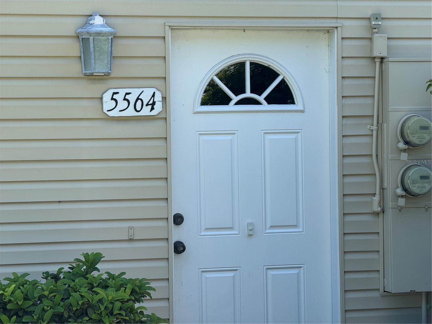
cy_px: 162
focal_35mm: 120
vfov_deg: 12.3
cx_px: 216
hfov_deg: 16.4
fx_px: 1498
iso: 50
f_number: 2.8
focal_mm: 15.66
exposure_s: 1/442
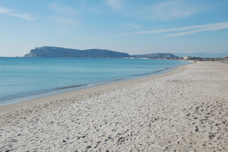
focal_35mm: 42
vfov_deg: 31.8
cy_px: 76
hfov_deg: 46.4
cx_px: 114
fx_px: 266
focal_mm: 28
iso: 200
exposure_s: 1/400
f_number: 10
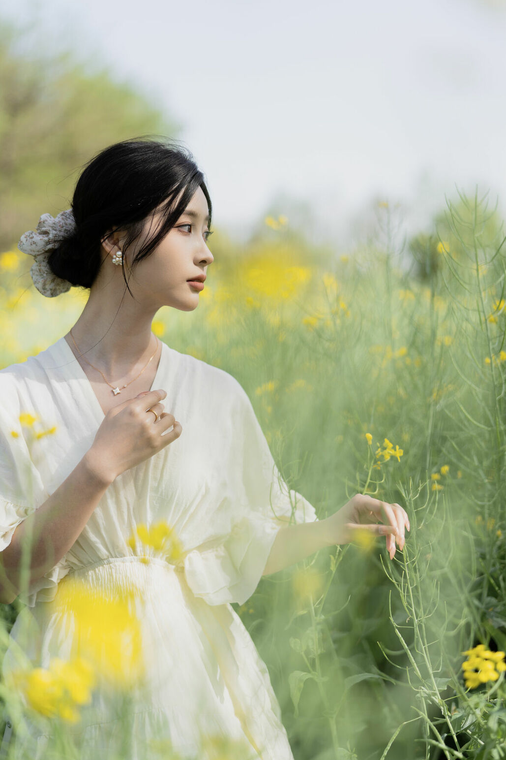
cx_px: 250
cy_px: 387
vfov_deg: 38.9
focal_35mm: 51
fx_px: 1075
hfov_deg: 26.5
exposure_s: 1/2000
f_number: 1.6
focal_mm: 50
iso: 80
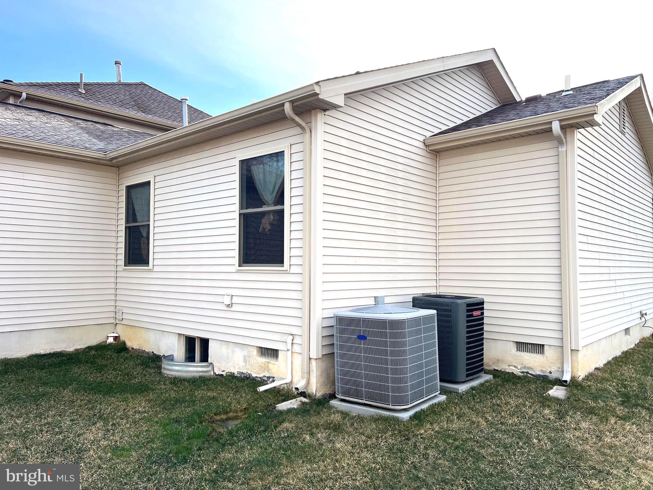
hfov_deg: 67.3
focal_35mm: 26
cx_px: 326
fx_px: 490
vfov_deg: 53.1
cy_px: 245
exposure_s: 1/1159
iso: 50
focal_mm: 5.7
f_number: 1.5
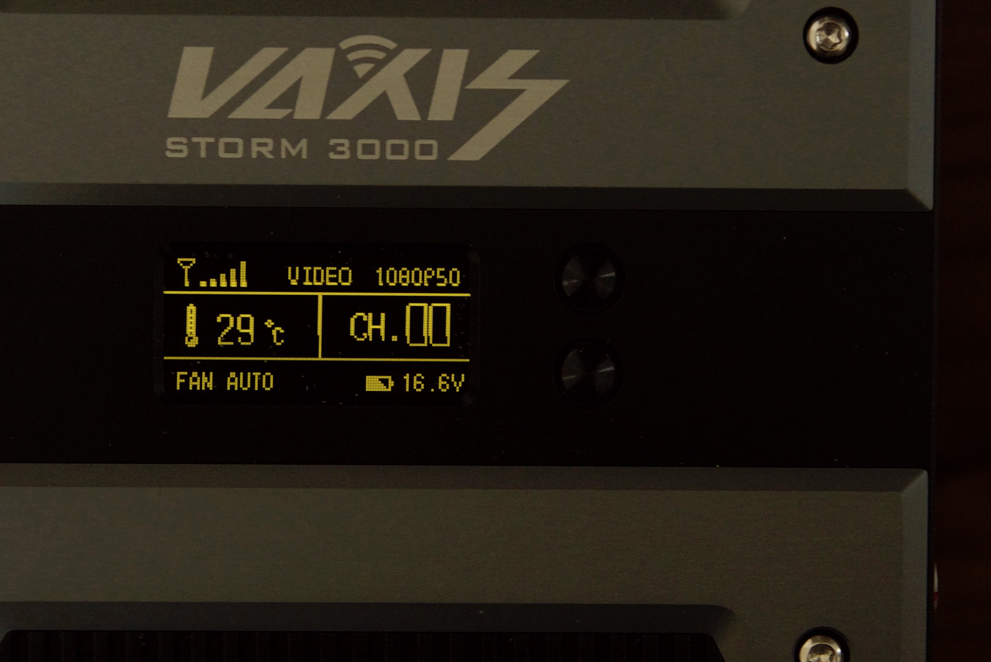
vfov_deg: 9.9
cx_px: 359
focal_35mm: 139
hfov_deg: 14.7
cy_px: 255
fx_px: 3828
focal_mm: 70
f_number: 5
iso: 1600
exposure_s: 1/80
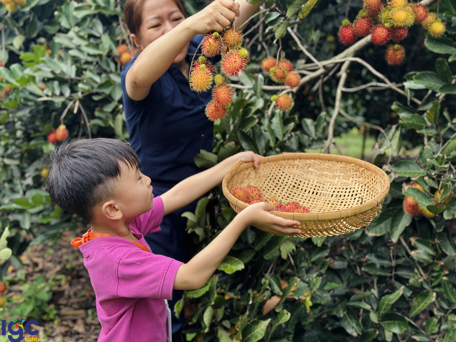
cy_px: 172
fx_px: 645
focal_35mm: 49
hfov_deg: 38.9
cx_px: 231
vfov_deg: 29.7
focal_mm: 6.76
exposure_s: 1/417
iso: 64
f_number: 1.78
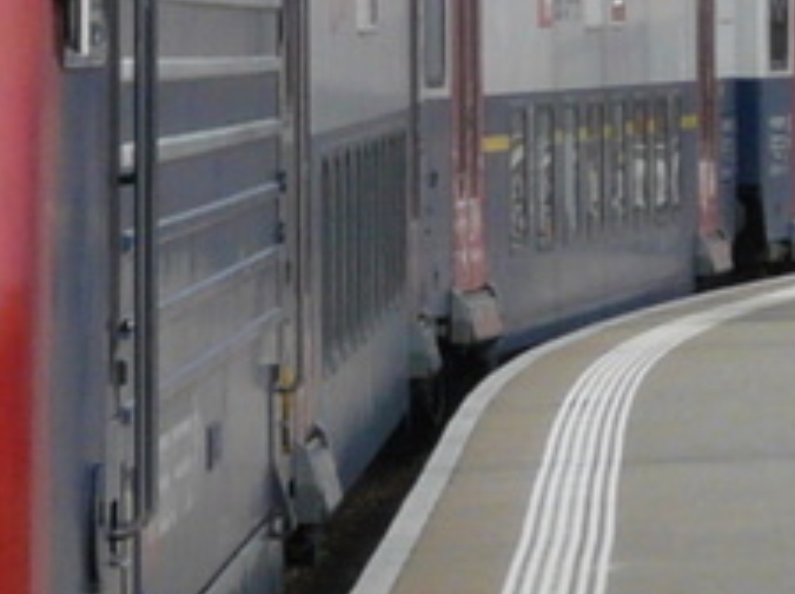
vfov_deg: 3.9
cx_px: -212
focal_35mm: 377
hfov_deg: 5.2
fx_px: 8644
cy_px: 101
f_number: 5.6
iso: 100
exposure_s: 1/250
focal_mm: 14
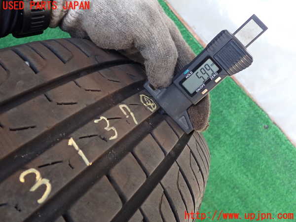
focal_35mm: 36
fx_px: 308
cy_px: 111
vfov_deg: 39.7
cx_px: 148
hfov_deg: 51.4
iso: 400
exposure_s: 1/125
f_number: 2.5
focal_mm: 6.37
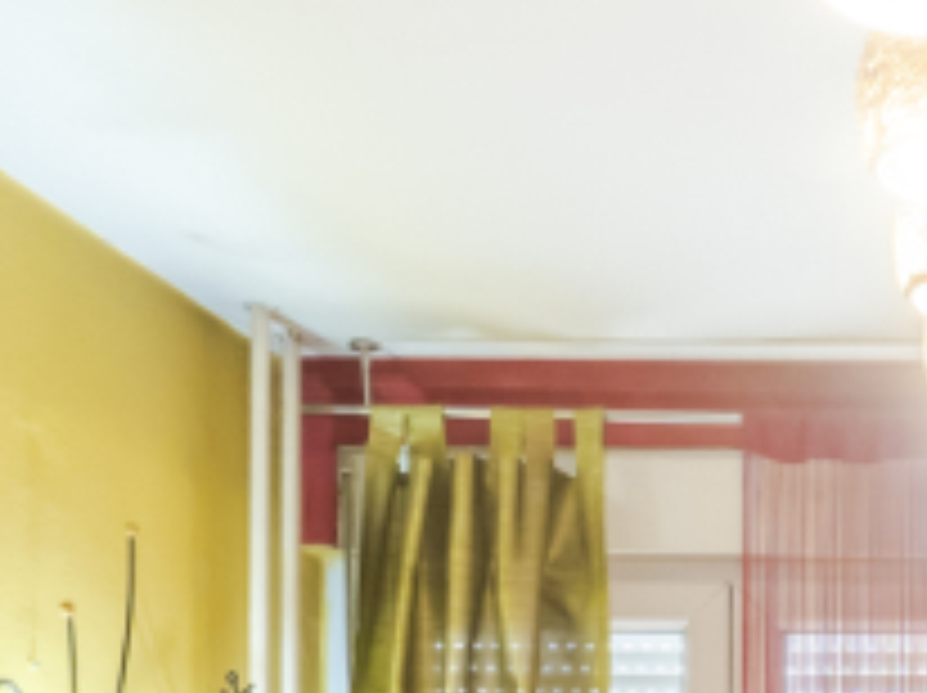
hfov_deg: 25.1
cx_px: 1174
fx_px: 1819
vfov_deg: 19.5
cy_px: 963
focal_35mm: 68
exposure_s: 1/10
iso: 400
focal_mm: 7
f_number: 4
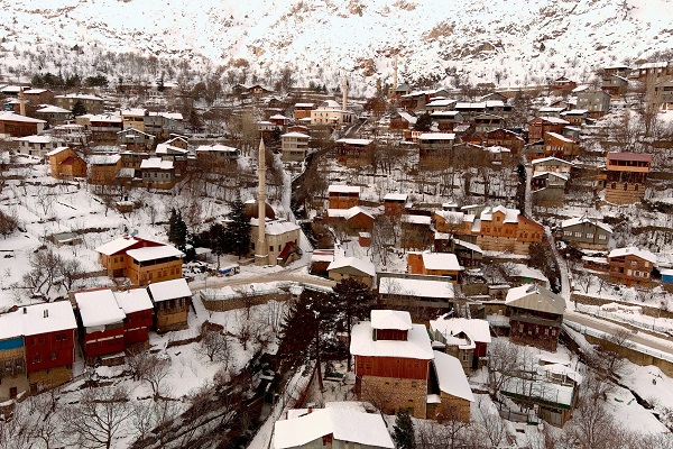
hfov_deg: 63.7
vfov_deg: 45.0
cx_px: 336
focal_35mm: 29
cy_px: 224
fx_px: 542
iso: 100
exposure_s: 1/640
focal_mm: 10.57
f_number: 2.8
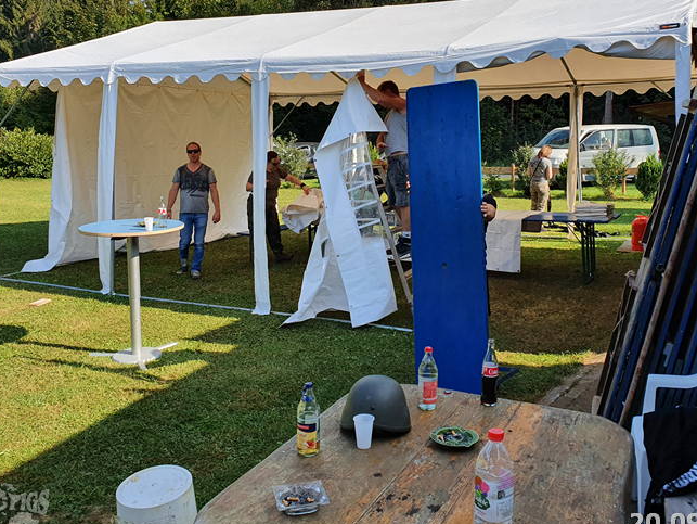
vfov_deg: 40.4
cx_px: 404
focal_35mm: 35
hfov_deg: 52.4
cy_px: 188
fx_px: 705
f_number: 2.4
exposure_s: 1/988
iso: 50
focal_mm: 4.32
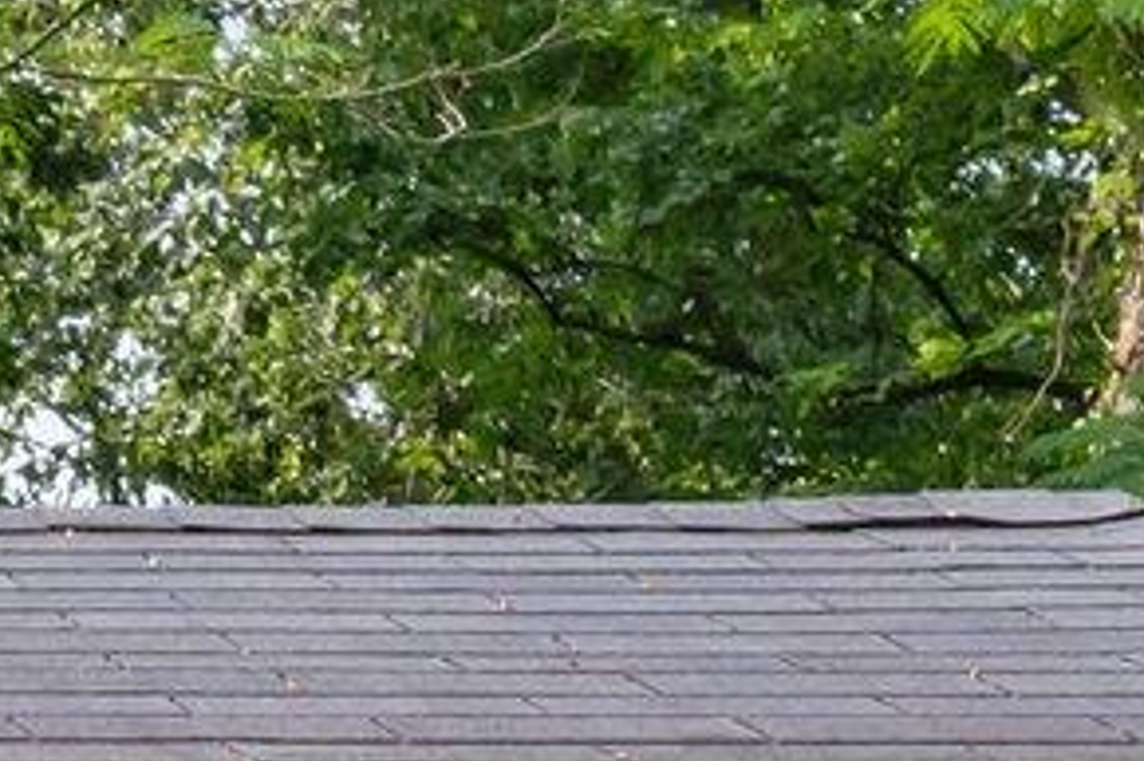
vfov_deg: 6.1
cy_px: 1981
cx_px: -872
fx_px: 6733
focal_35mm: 212
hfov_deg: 9.3
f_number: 7.1
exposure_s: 1/400
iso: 400
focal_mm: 30
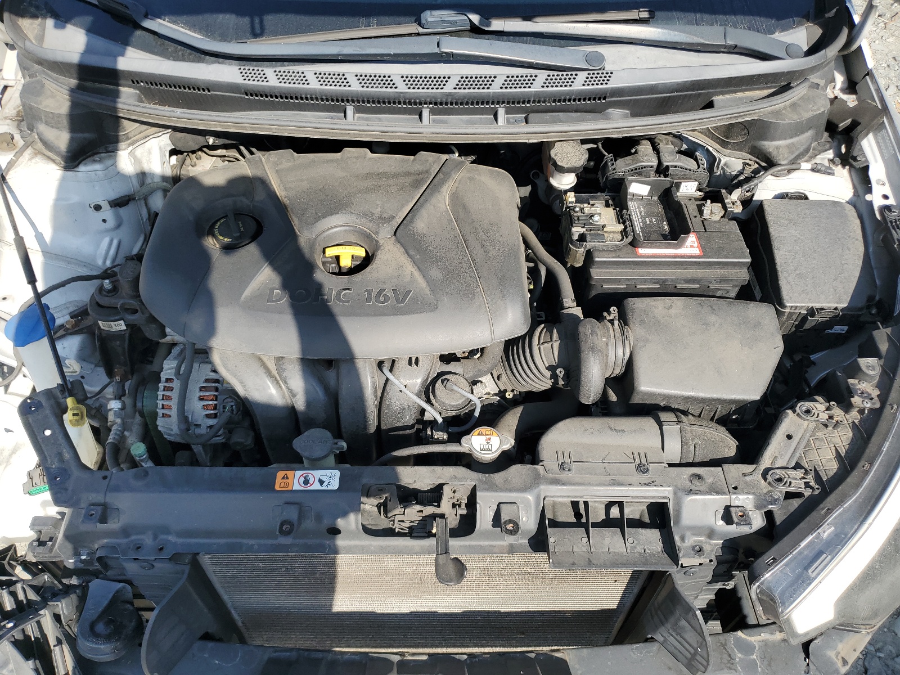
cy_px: 338
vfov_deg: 53.1
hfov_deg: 67.3
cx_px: 450
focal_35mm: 26
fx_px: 676
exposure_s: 1/1250
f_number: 1.5
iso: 50
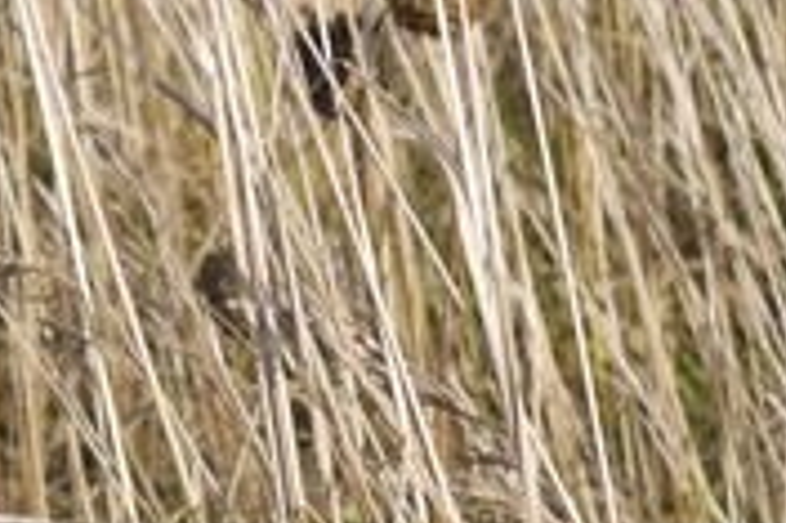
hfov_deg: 3.8
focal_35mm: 544
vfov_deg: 2.5
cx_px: 4
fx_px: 11866
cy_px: 1140
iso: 100
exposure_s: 1/250
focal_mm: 45
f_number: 8
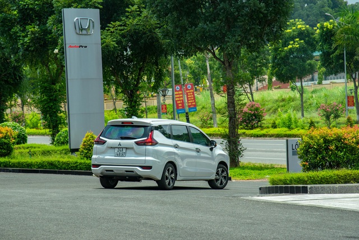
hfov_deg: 17.1
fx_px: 1197
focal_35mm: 120
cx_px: 180
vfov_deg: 11.4
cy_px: 120
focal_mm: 120
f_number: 11
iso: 640
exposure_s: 1/640
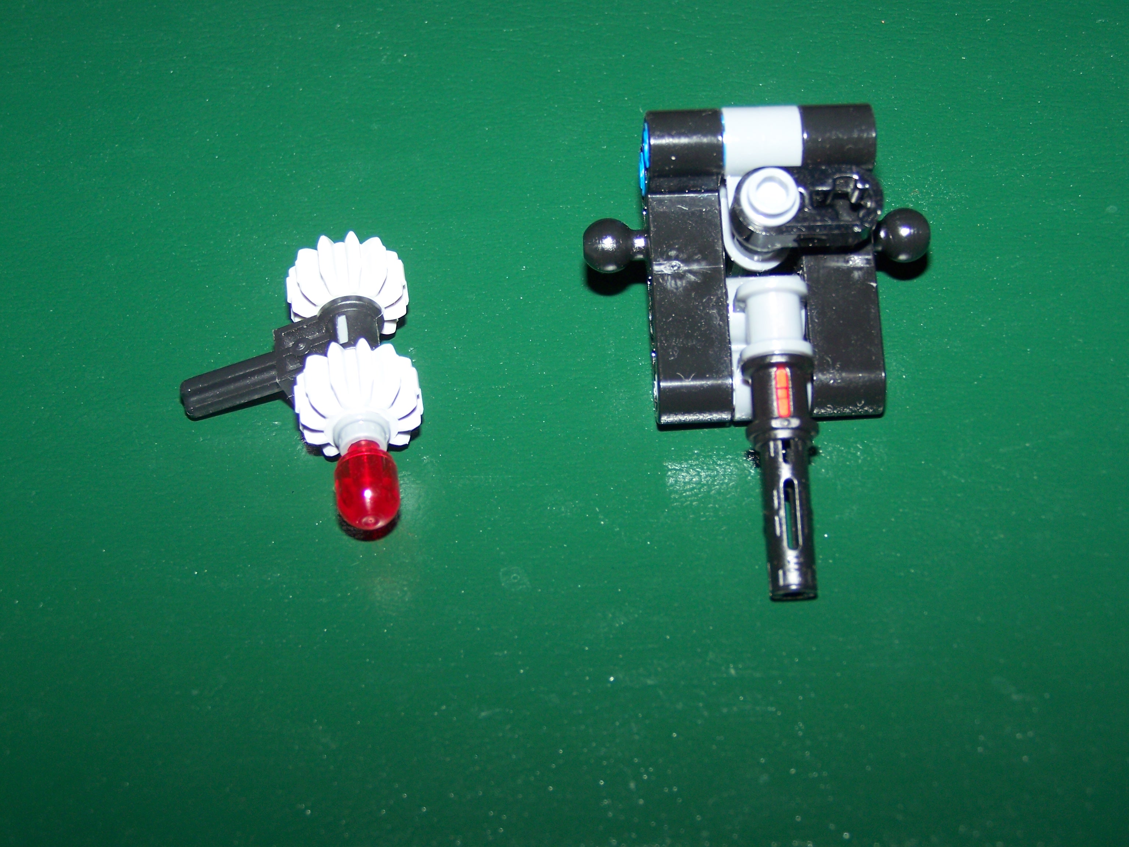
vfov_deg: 22.9
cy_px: 424
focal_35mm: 64
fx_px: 2087
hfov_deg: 30.3
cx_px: 564
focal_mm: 10.7
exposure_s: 1/125
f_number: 3.2
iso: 80
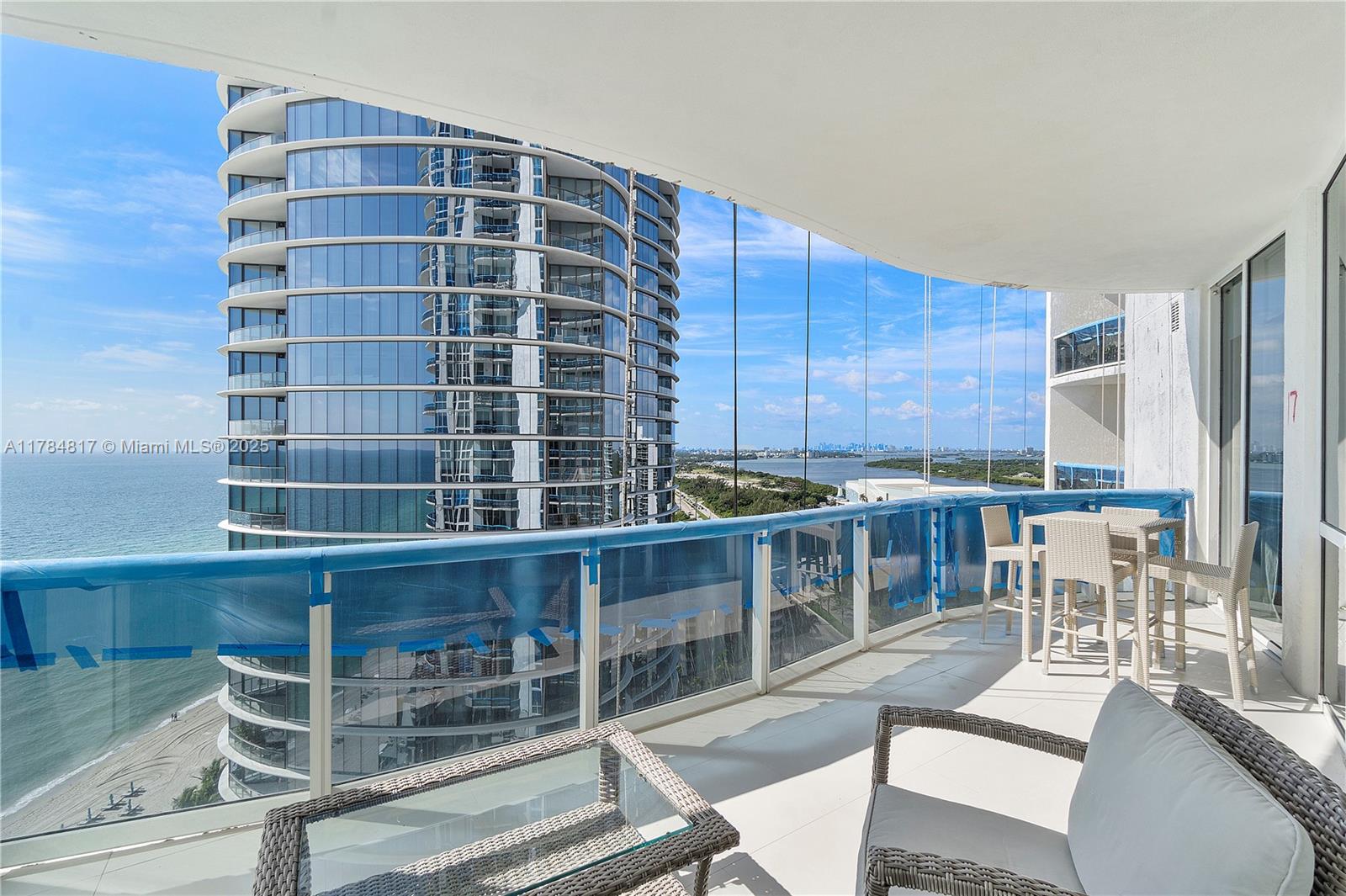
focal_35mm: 15
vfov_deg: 77.3
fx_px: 561
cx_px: 673
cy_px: 448
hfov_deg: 100.4
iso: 100
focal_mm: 10
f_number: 11
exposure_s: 1/200
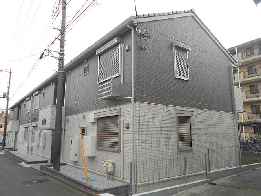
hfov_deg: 67.3
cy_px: 98
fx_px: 196
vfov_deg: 53.1
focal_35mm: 26
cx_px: 130
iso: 80
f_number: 3.2
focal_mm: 4.6
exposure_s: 1/200
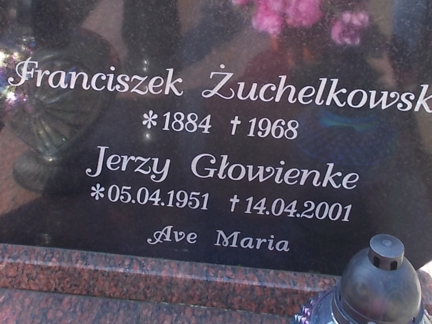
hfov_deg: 36.2
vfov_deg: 26.9
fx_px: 662
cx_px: 206
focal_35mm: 53
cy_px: 52
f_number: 3.2
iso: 80
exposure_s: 1/160
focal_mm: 4.6
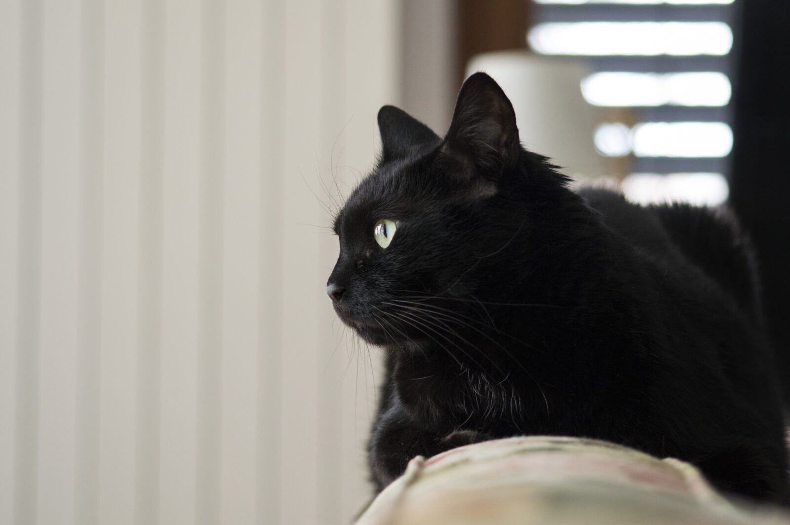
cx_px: 395
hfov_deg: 19.5
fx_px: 2302
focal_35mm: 105
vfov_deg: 13.0
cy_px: 262
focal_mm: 70
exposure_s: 1/20
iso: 800
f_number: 4.5
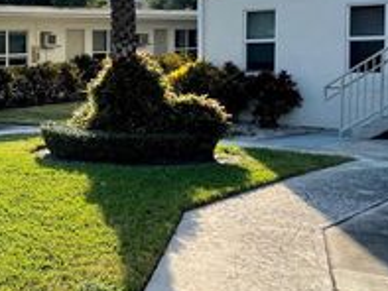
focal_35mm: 66
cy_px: 121
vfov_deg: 22.3
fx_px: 740
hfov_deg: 26.7
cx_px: -53
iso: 32
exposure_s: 1/1490
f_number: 1.6
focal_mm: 4.2
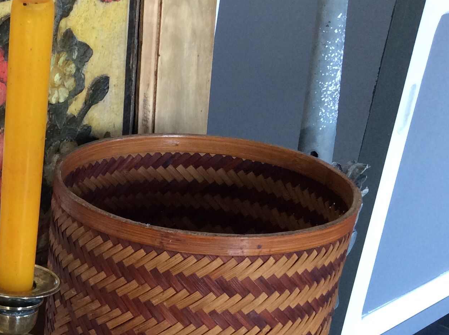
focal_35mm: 66
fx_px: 855
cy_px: 310
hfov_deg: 27.9
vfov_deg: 21.6
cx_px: 15
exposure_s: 1/25
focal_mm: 3.3
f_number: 2.4
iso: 64
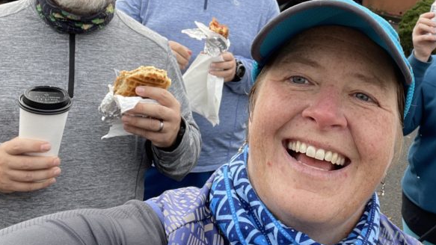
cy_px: -2
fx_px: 509
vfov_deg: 25.7
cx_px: 284
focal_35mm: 44
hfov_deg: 45.8
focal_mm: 2.71
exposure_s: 1/122
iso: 25
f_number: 2.2
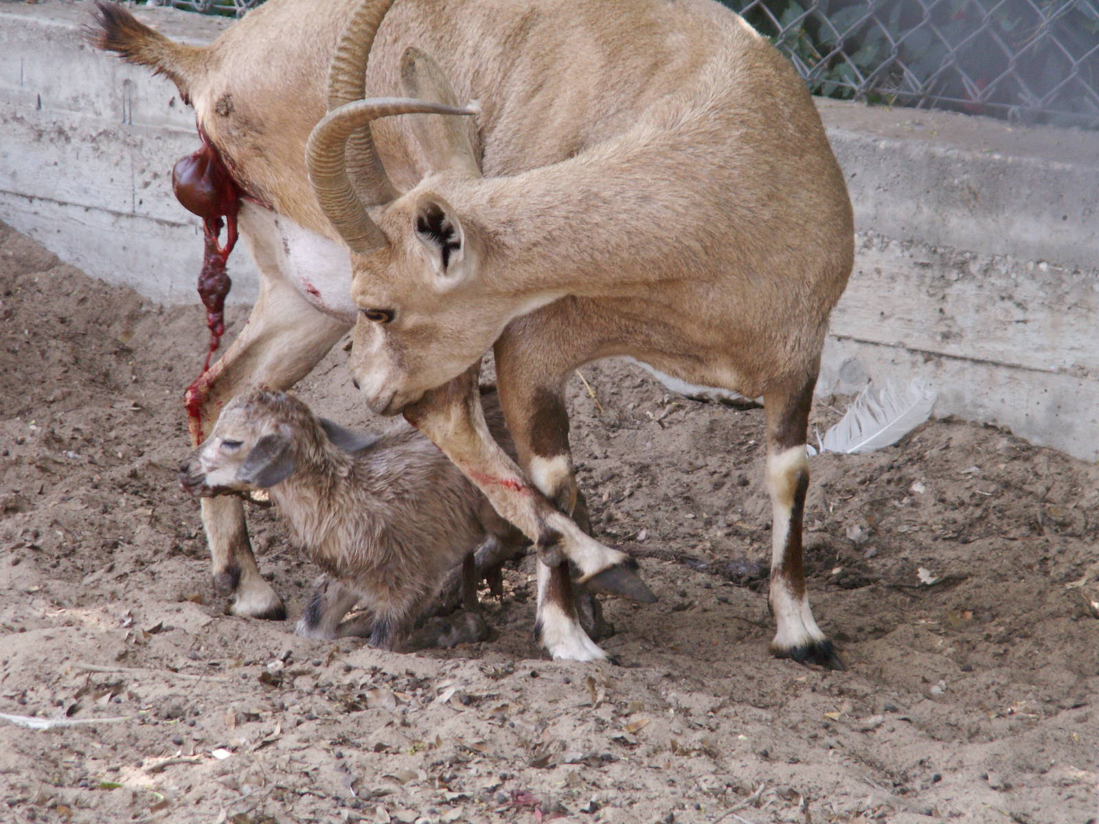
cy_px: 412
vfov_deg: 7.6
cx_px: 550
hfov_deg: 10.1
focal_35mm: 196
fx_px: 6223
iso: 80
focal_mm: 32.05
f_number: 4
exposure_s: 1/50
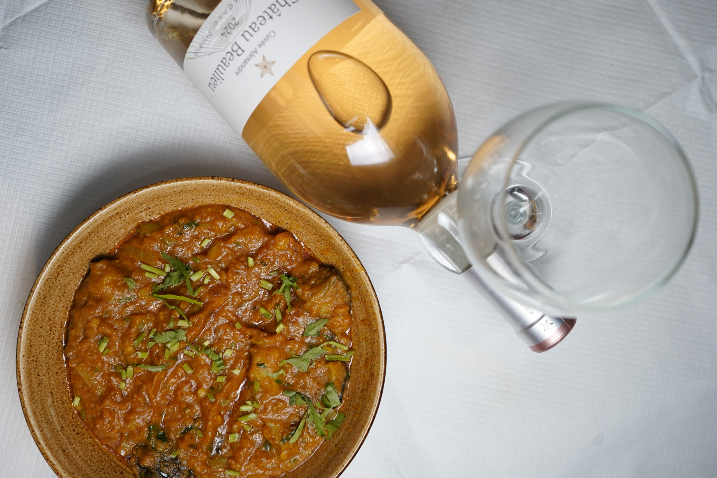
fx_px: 717
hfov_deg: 53.1
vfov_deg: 36.9
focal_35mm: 36
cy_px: 239
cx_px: 358
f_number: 4.5
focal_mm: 36
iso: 500
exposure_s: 1/100
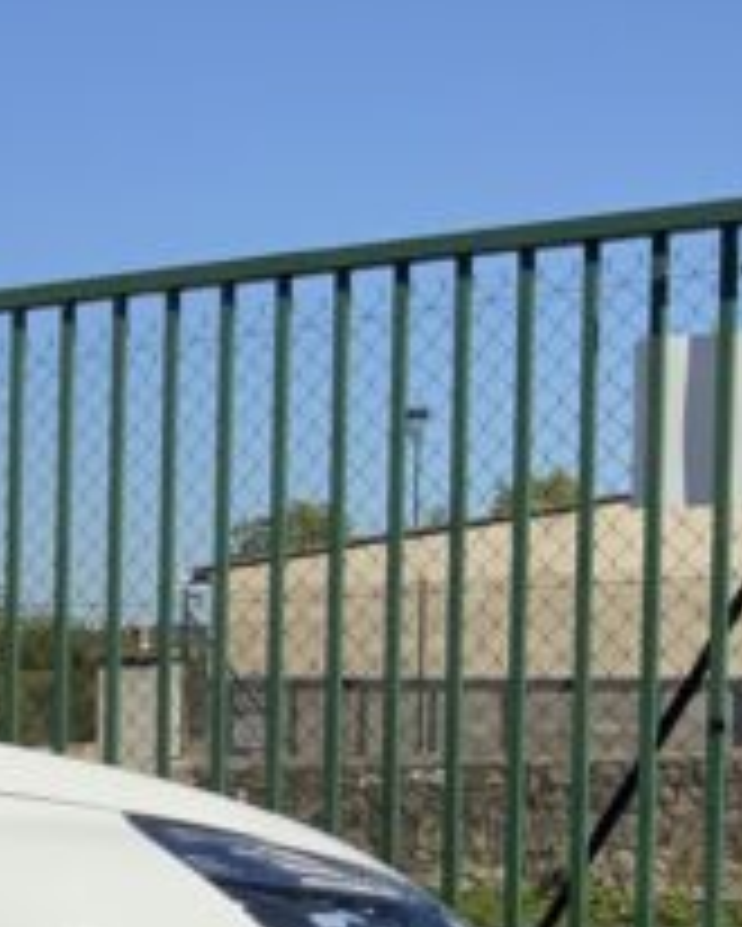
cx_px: -814
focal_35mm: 110
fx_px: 3017
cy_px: 868
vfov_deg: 17.2
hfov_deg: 12.2
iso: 20
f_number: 1.8
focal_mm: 3
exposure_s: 1/4405
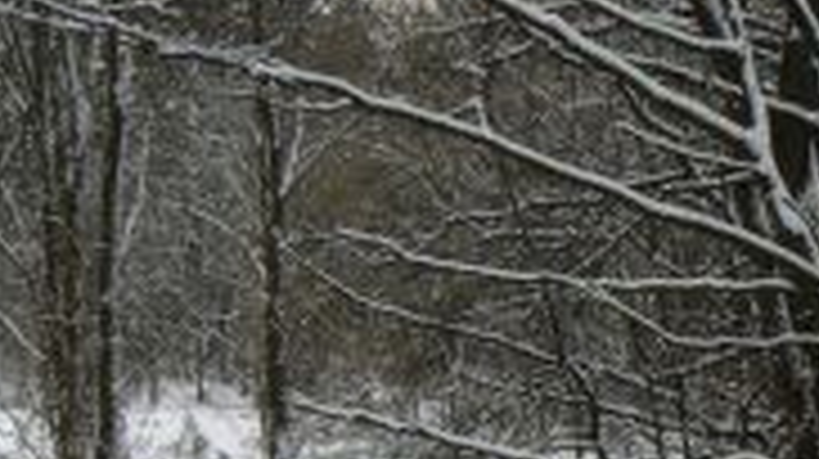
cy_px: 785
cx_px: 752
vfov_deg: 10.6
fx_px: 2343
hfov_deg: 19.4
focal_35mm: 108
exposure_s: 1/125
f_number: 5
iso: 80
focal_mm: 6
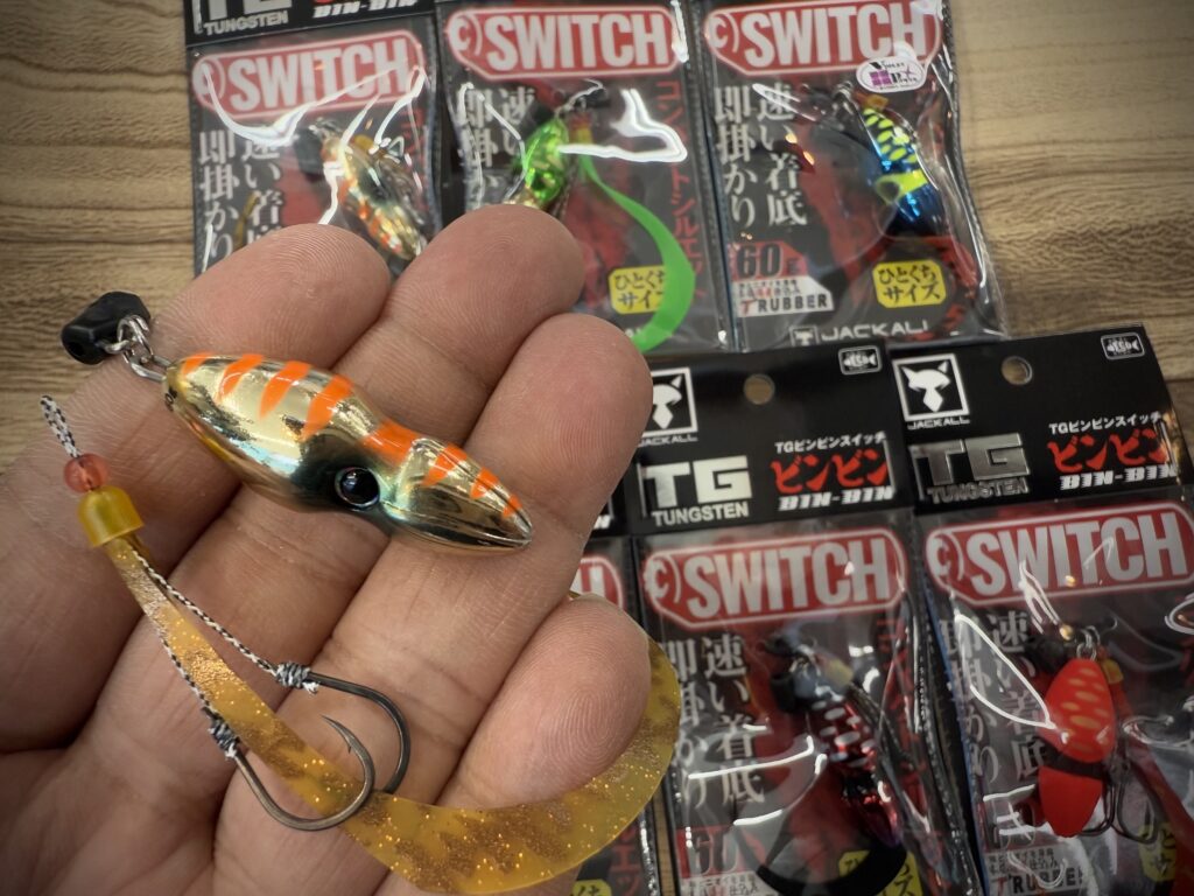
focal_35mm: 24
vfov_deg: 56.8
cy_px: 448
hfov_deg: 71.6
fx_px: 828
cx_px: 597
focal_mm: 2.22
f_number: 2.2
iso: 250
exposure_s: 1/100
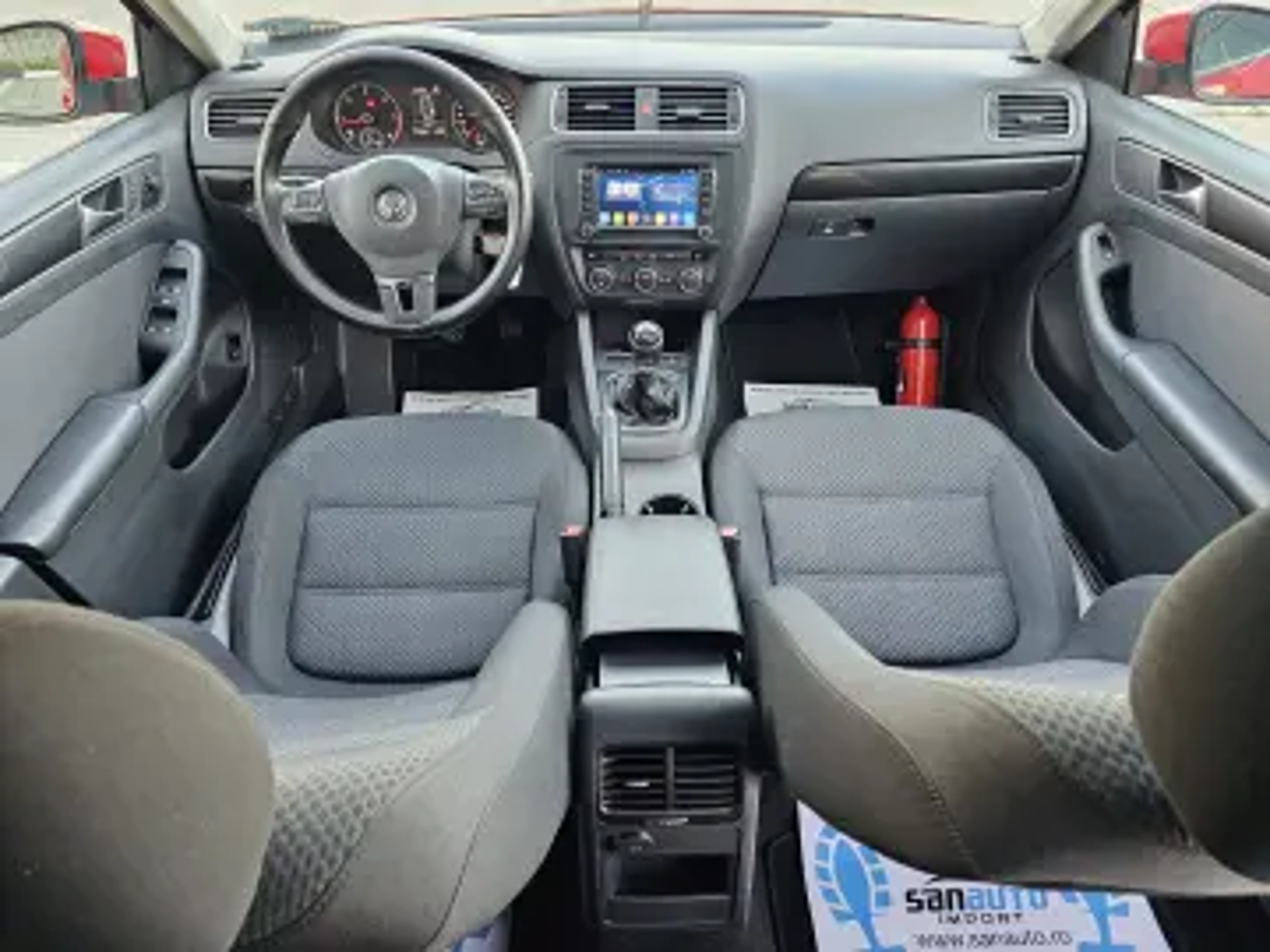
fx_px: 844
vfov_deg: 58.9
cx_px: 635
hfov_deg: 73.9
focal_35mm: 23
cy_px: 476
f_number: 1.7
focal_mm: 6.3
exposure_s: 1/100
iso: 800
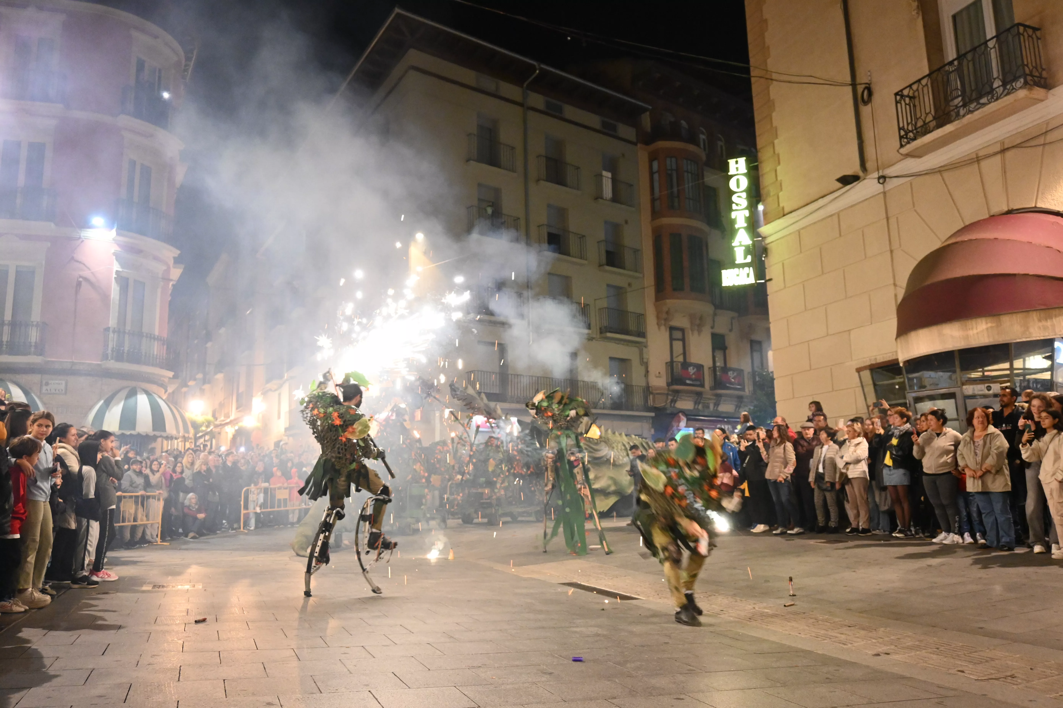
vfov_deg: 44.6
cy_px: 354
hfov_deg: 63.2
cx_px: 532
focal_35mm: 29
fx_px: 864
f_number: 3.8
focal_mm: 19.5
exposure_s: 1/30
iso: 3200
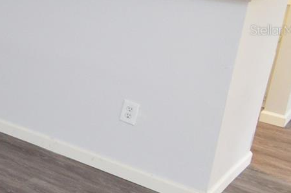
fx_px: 517
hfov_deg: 22.0
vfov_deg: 20.9
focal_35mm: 64
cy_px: 30
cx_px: -210
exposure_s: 1/60
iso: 1100
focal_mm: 12
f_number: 4
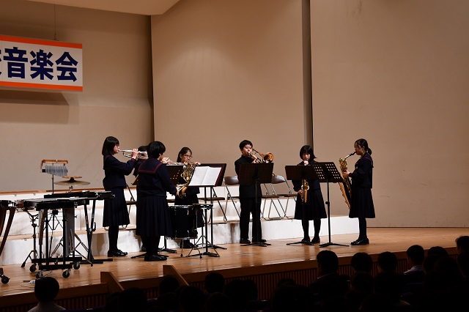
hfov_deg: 21.0
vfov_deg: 14.1
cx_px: 234
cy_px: 156
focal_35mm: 97
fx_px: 1263
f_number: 5.3
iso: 1000
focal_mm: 65
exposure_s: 1/125
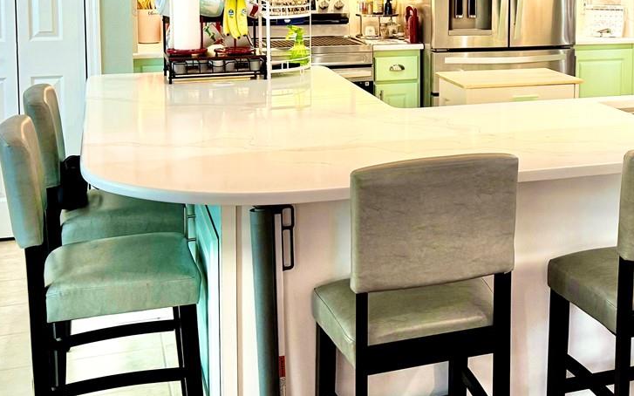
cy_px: 28
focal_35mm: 56
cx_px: 537
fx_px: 967
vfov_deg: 22.5
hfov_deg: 34.8
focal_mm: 6.76
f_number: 1.78
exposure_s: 1/120
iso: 125
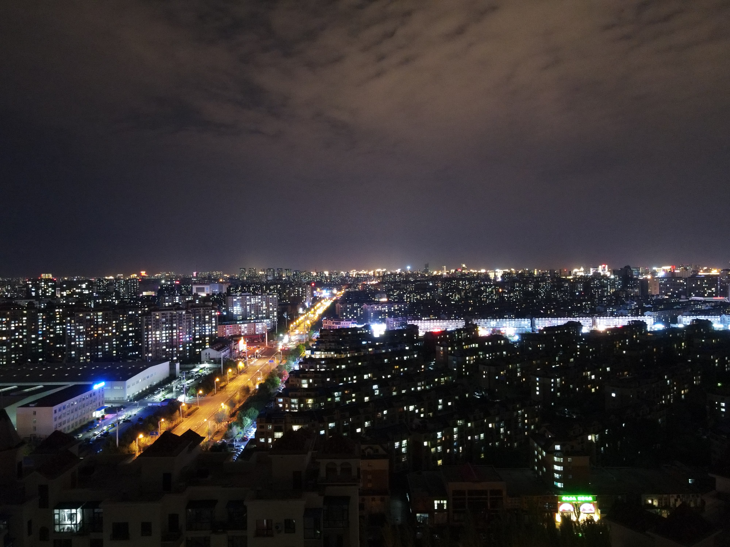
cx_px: 365
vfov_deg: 56.8
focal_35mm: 24
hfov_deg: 71.6
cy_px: 274
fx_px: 506
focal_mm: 4.5
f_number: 2.8
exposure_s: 1/2.5
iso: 2170
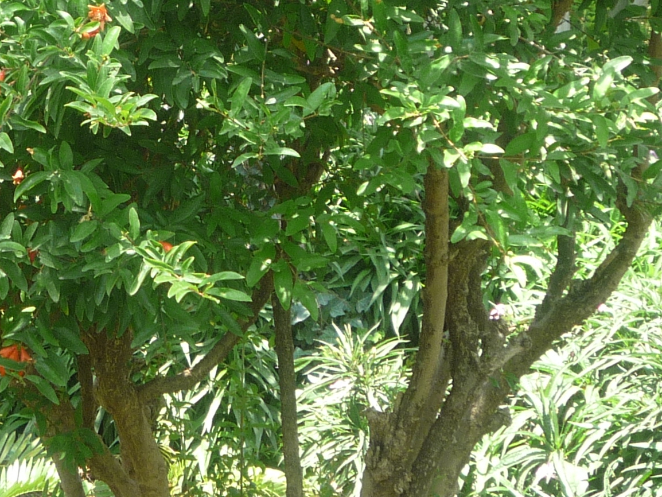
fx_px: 2410
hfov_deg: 15.5
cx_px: 102
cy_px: 81
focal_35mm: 126
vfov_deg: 11.7
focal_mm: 7
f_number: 4.3
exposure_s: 1/60
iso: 100
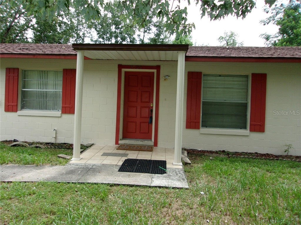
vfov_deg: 51.4
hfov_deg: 65.3
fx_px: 235
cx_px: 150
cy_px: 112
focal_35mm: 27
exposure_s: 1/350
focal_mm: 4.9
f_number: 3
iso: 80
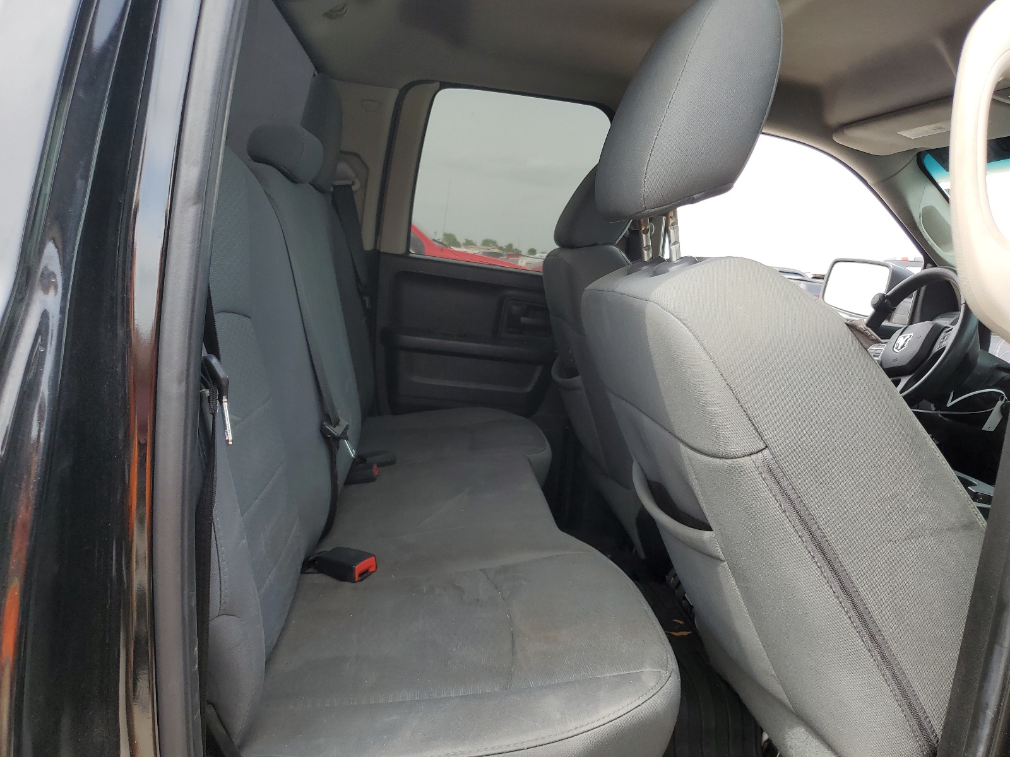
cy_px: 378
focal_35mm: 26
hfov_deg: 67.3
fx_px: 759
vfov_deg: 53.1
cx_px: 505
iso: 50
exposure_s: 1/435
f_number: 1.5
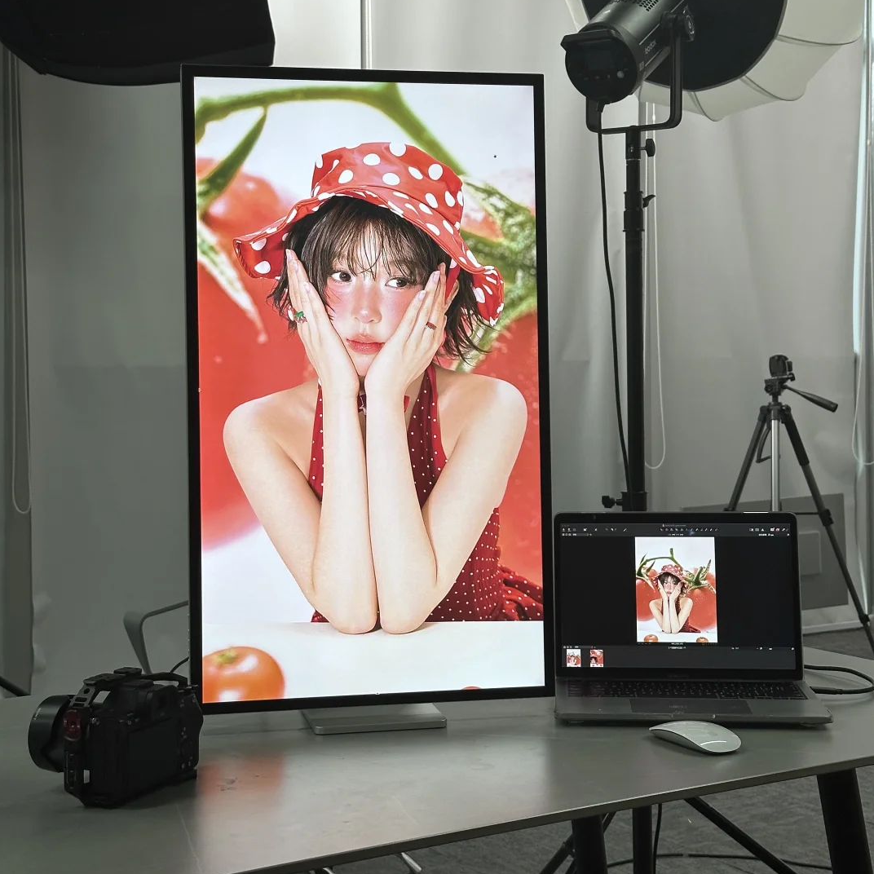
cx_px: 437
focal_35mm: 57
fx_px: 1628
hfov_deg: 30.0
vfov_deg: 30.0
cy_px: 382
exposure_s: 1/100
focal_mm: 6.86
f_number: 1.78
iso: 64
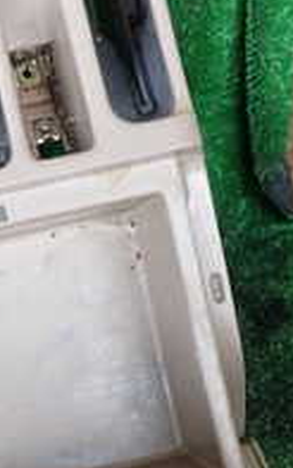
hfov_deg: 13.3
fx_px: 1240
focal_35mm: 97
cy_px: 249
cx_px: -12
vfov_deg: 21.4
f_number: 2.3
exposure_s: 1/30
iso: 200
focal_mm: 5.4
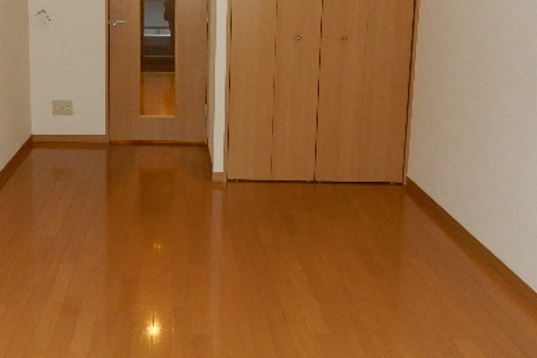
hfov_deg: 44.2
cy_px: 68
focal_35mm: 43
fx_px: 641
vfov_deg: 30.4
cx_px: 147
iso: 360
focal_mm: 4.5
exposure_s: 1/30
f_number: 3.7
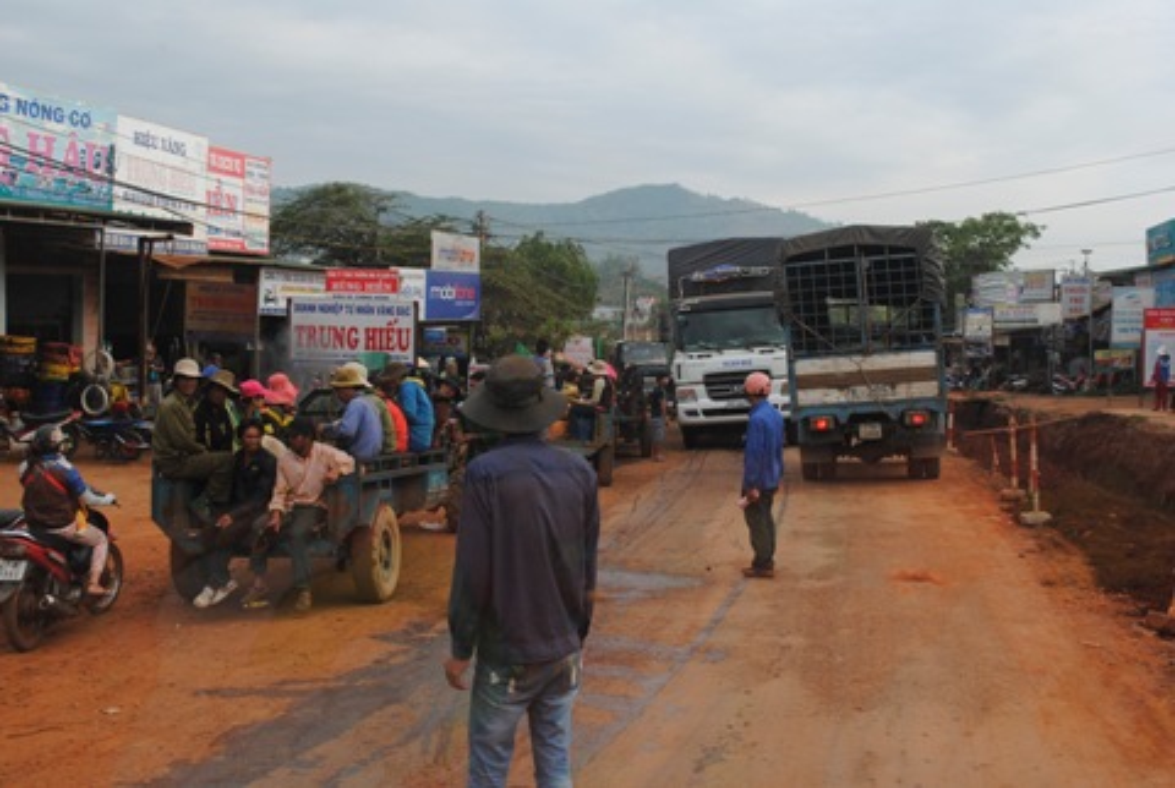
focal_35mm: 42
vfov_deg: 32.0
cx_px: 588
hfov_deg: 46.3
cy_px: 394
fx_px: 1373
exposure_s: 1/125
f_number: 5.6
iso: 100
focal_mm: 28
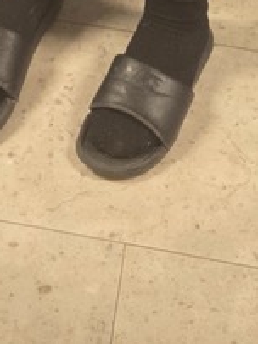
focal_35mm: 116
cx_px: 46
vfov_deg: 14.6
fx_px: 1154
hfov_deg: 12.7
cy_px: -297
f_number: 1.8
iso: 1250
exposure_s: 1/120
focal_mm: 5.4
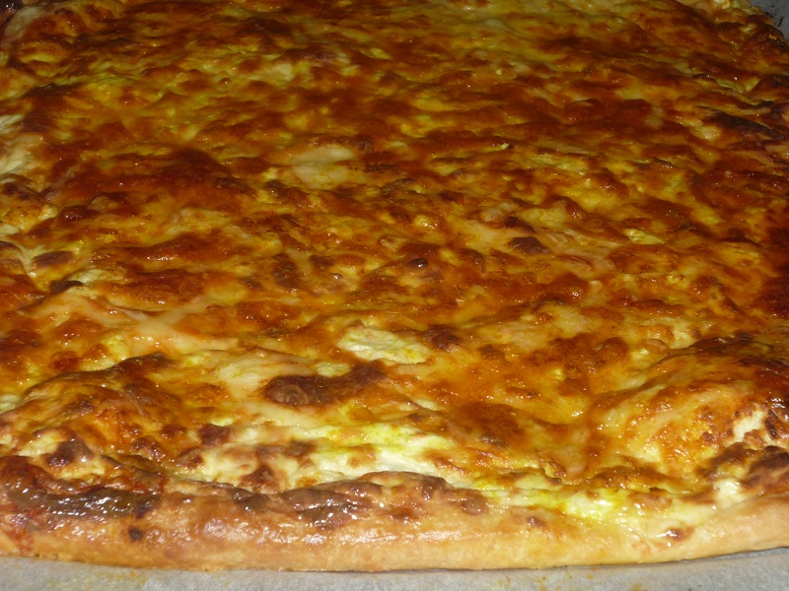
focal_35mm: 87
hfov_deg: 22.5
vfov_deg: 17.0
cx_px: 394
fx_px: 1983
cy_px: 296
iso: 100
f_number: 5.2
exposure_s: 1/40
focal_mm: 10.9
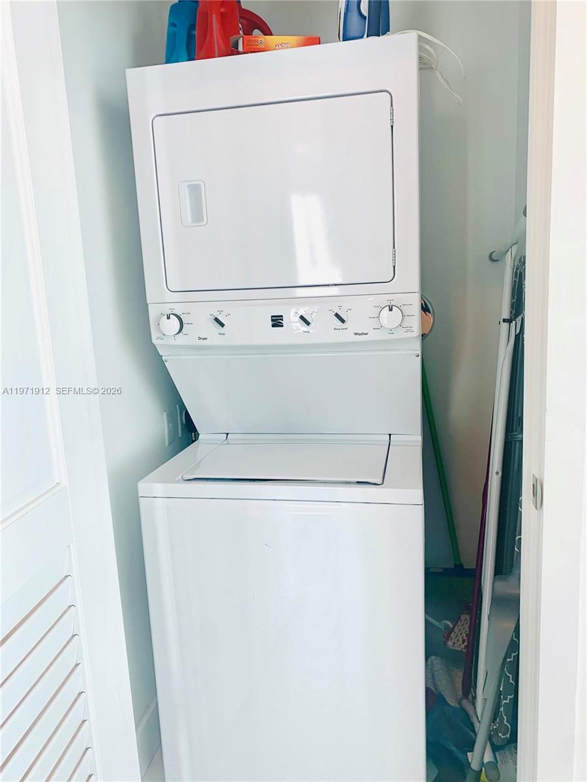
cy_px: 391
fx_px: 588
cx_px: 294
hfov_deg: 53.1
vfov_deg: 67.3
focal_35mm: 26
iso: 32
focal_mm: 4.25
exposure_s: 1/120
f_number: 1.8
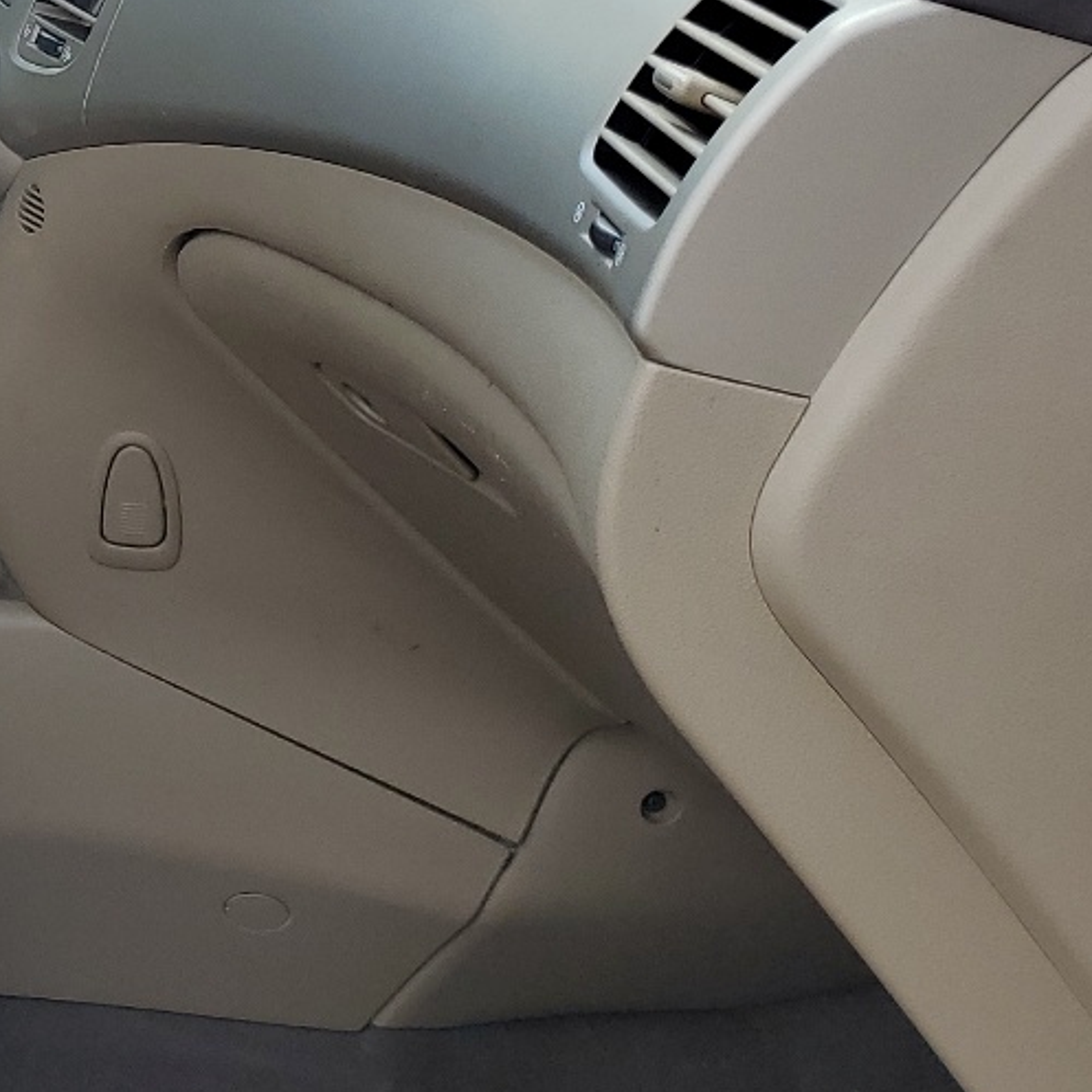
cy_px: 152
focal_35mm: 74
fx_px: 2641
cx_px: -547
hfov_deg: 20.1
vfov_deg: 22.9
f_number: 1.5
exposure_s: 1/1429
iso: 50
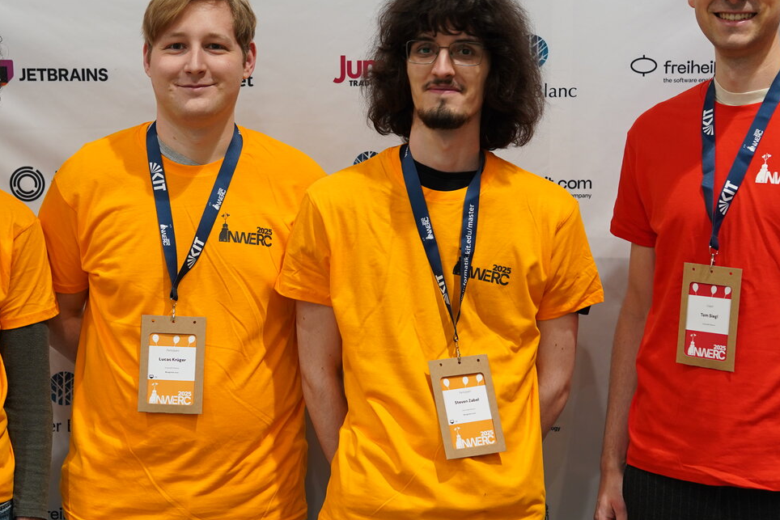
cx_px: 329
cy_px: 273
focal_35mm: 84
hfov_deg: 24.2
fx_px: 1820
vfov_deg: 16.3
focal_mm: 50
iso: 640
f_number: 2.8
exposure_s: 1/50
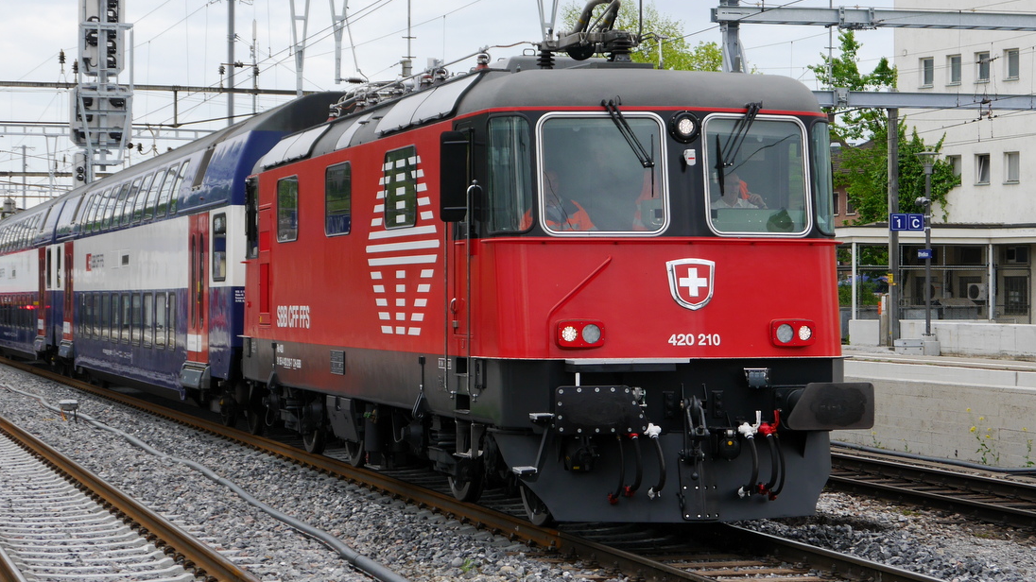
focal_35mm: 81
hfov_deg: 26.2
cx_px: 517
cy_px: 234
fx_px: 2225
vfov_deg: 14.9
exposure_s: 1/200
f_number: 6.3
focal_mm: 37
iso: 160
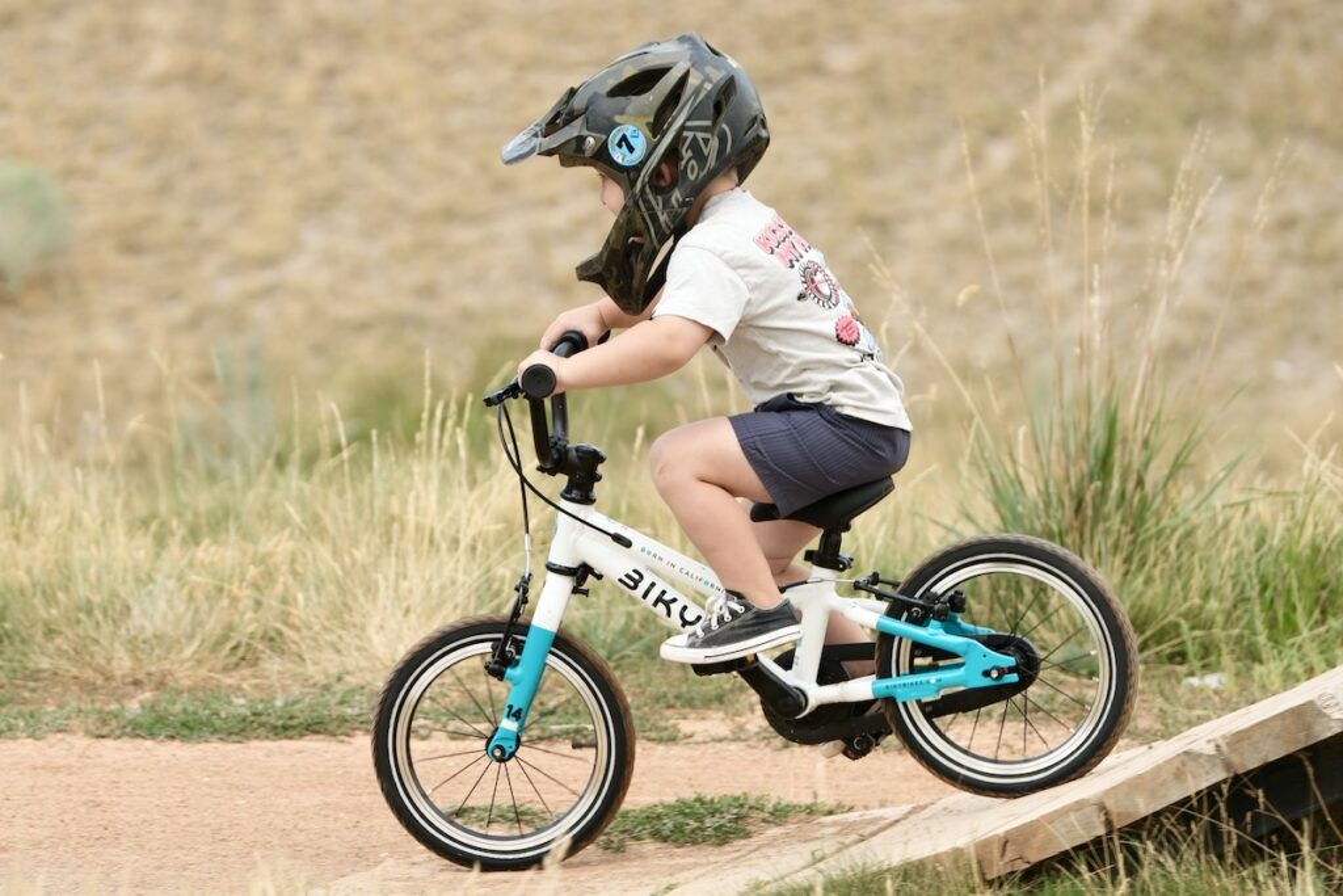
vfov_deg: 7.4
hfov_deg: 11.1
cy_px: 448
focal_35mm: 186
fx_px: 6939
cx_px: 672
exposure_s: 1/450
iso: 125
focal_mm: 124.3
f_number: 4
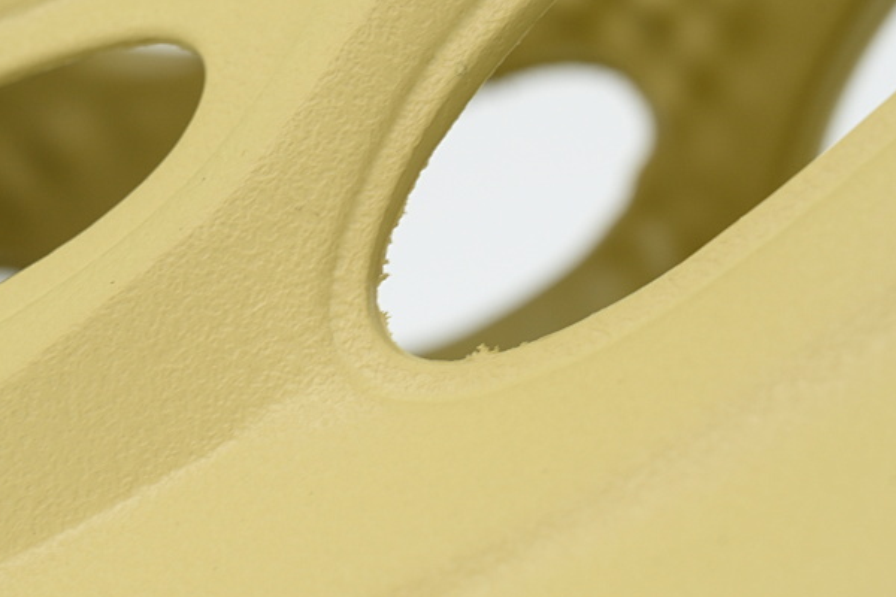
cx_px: 400
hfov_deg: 9.9
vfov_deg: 6.6
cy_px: 222
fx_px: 5152
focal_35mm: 207
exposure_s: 1/100
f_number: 11
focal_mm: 115
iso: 400
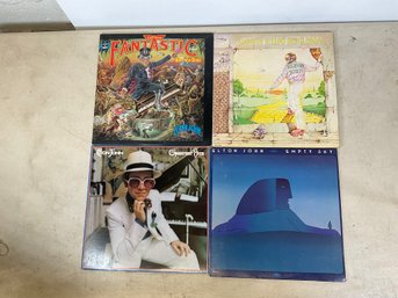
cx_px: 199
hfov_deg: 61.7
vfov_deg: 48.2
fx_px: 333
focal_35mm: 29
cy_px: 149
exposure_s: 1/120
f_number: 1.8
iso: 64
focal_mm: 3
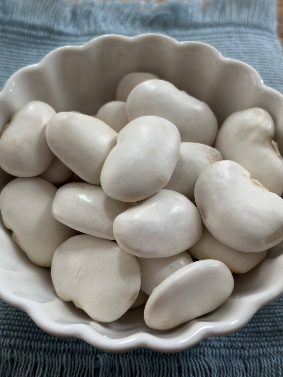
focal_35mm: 52
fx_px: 567
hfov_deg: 28.0
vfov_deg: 36.8
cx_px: 142
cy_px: 188
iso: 160
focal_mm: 5.96
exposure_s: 1/40
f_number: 1.6
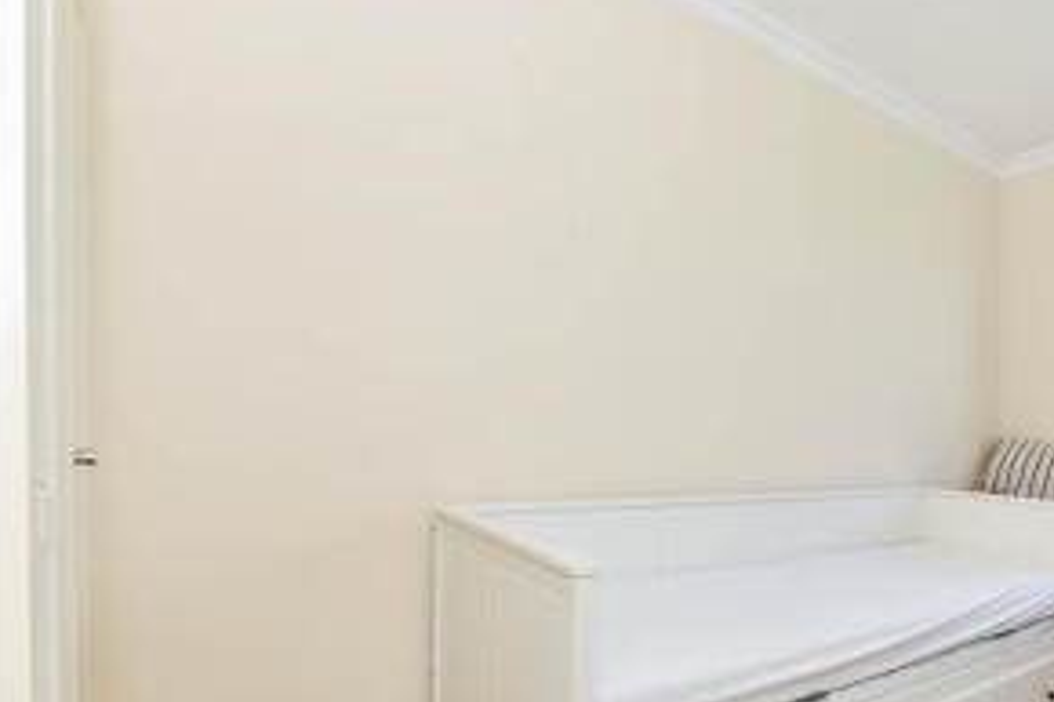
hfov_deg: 68.6
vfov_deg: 54.4
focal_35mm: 23
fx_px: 673
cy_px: 438
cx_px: 847
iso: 100
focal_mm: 14
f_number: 8
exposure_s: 1/60
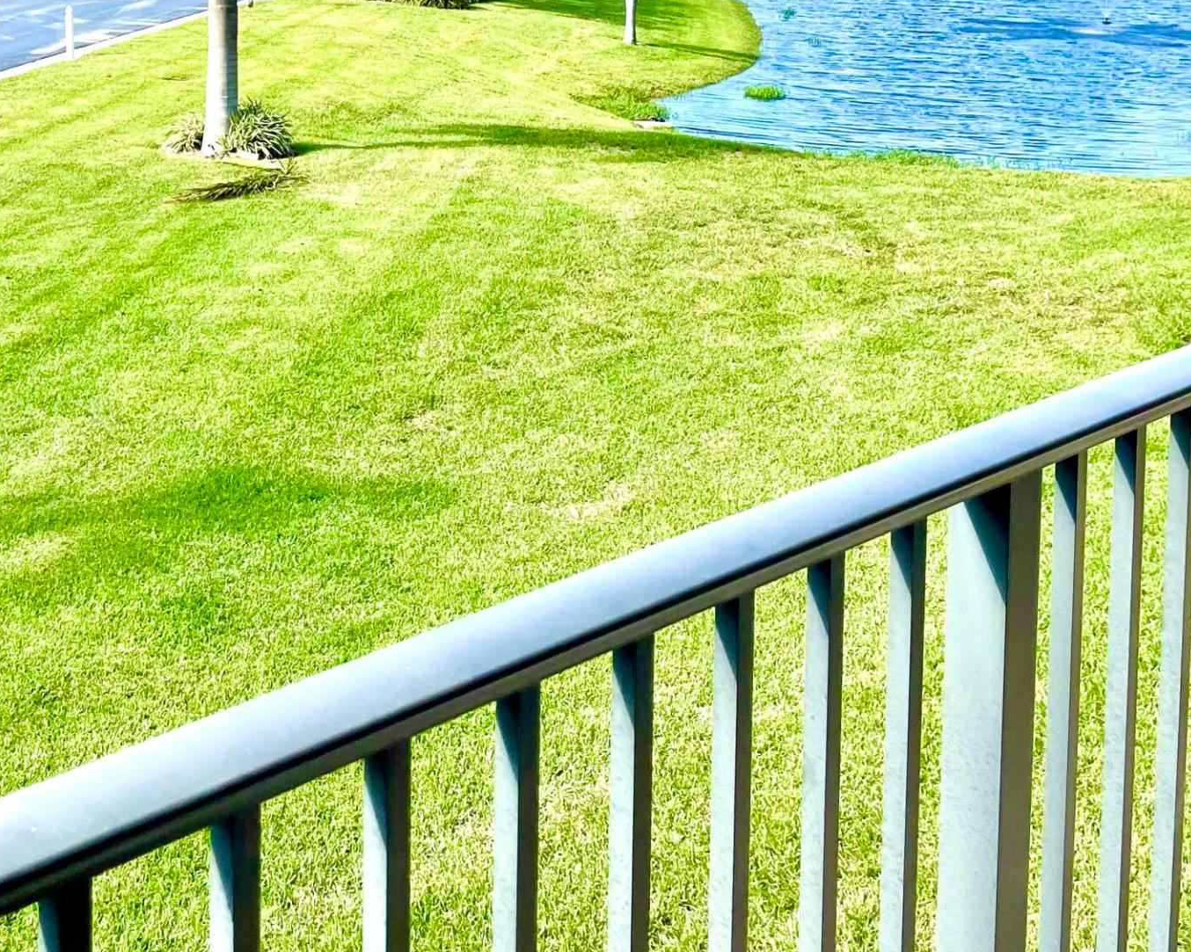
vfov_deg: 26.7
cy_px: 17
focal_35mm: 54
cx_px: 355
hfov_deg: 34.3
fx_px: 1903
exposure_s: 1/2564
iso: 50
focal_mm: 4.2
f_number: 1.6
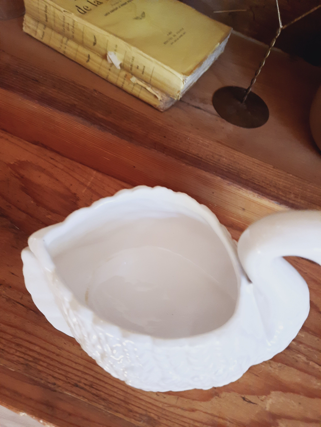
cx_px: 160
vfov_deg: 69.4
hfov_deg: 54.9
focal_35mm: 25
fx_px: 309
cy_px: 214
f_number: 2
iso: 500
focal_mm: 4.6
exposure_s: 1/33
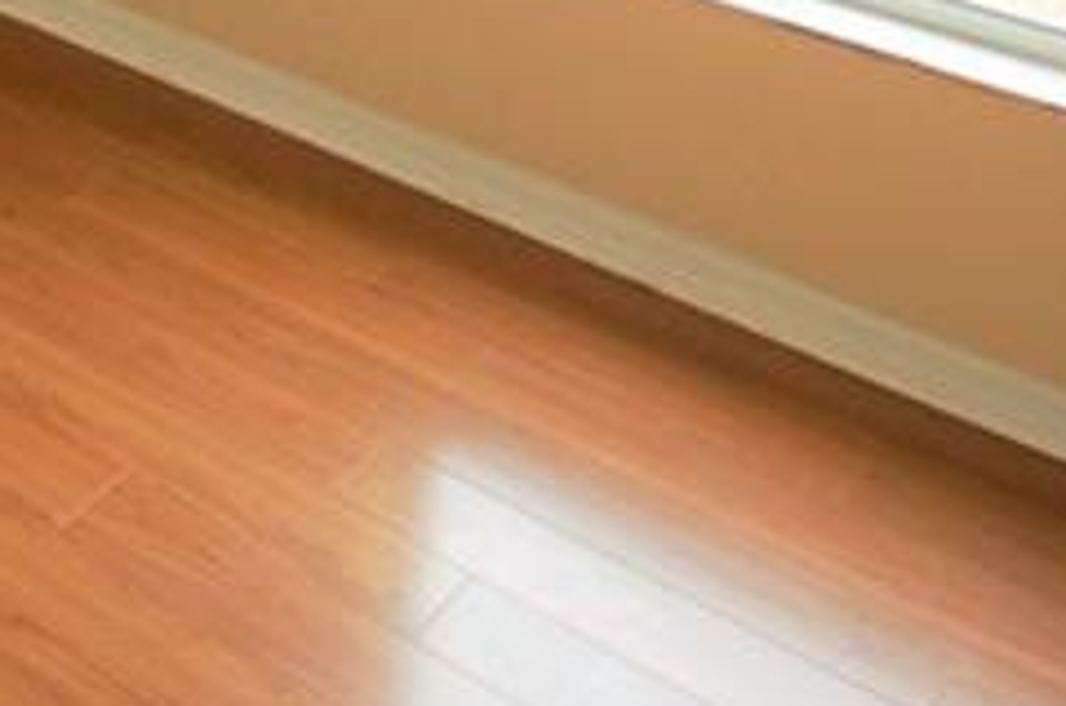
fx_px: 1891
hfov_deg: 24.0
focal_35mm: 64
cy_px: -604
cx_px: -582
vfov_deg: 17.0
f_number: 4
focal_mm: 10
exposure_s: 1/60
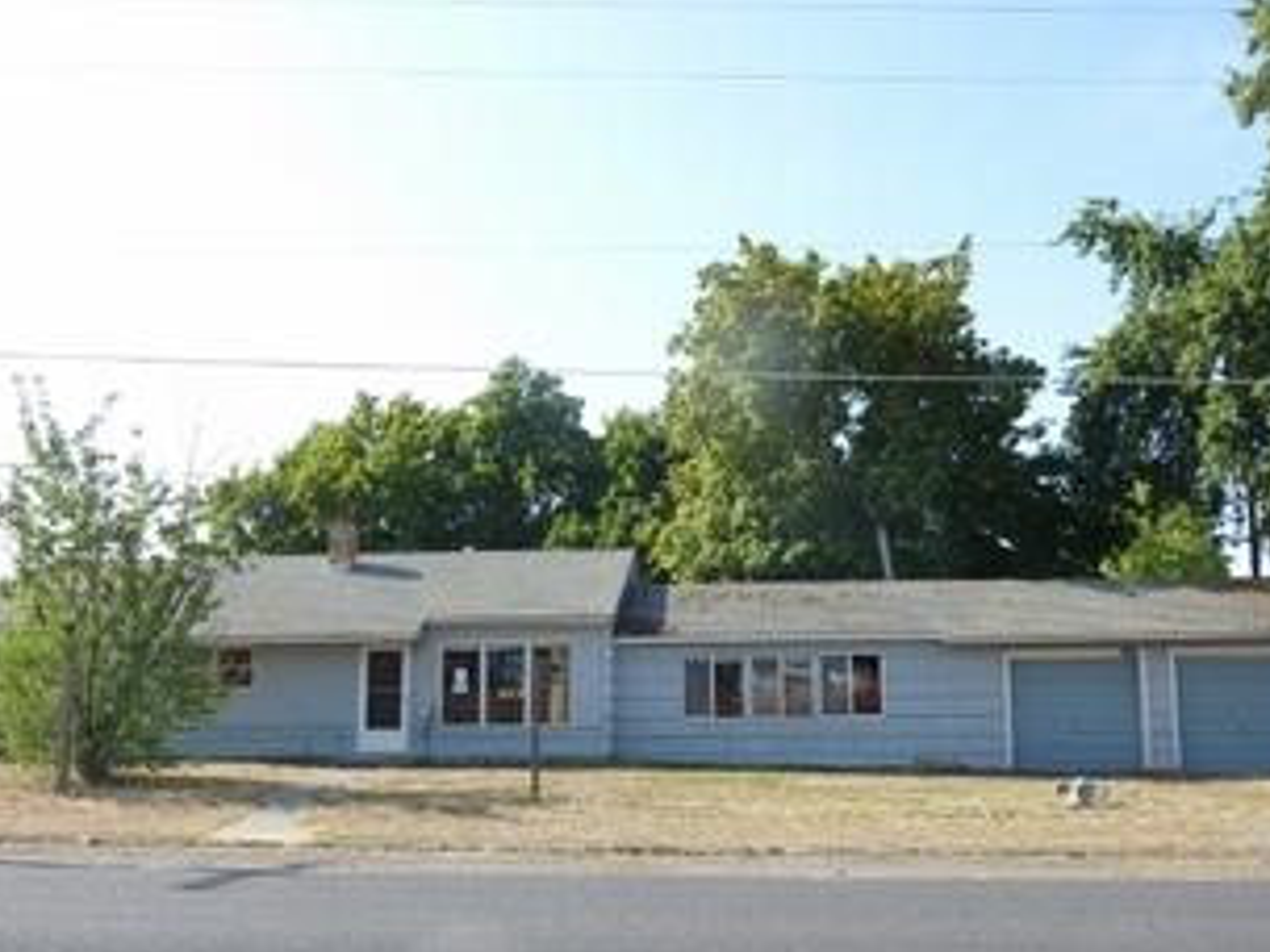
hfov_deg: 55.2
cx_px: 706
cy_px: 472
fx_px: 1211
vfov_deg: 42.9
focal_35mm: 33
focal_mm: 4.7
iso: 80
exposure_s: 1/320
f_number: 4
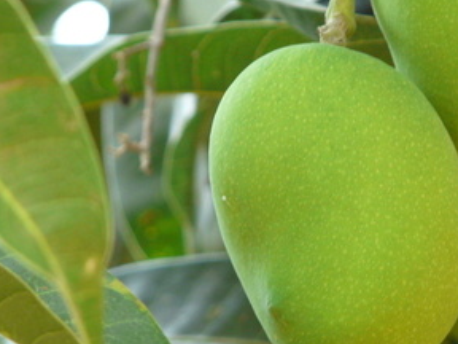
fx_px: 7158
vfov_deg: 2.7
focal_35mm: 541
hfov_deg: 3.7
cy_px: 151
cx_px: 302
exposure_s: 1/20
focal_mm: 53.4
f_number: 3.6
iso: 200
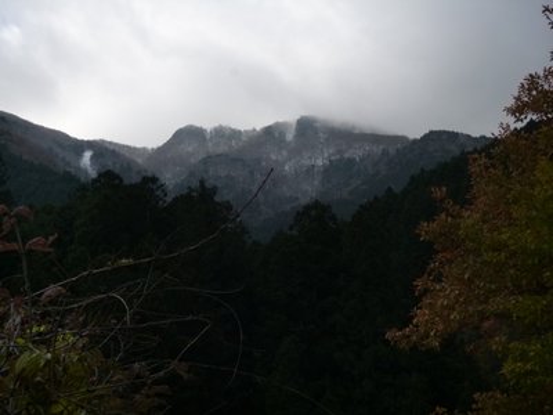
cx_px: 276
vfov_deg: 25.2
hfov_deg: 33.2
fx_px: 927
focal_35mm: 58
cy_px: 208
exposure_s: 1/320
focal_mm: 10.4
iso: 160
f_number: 5.1
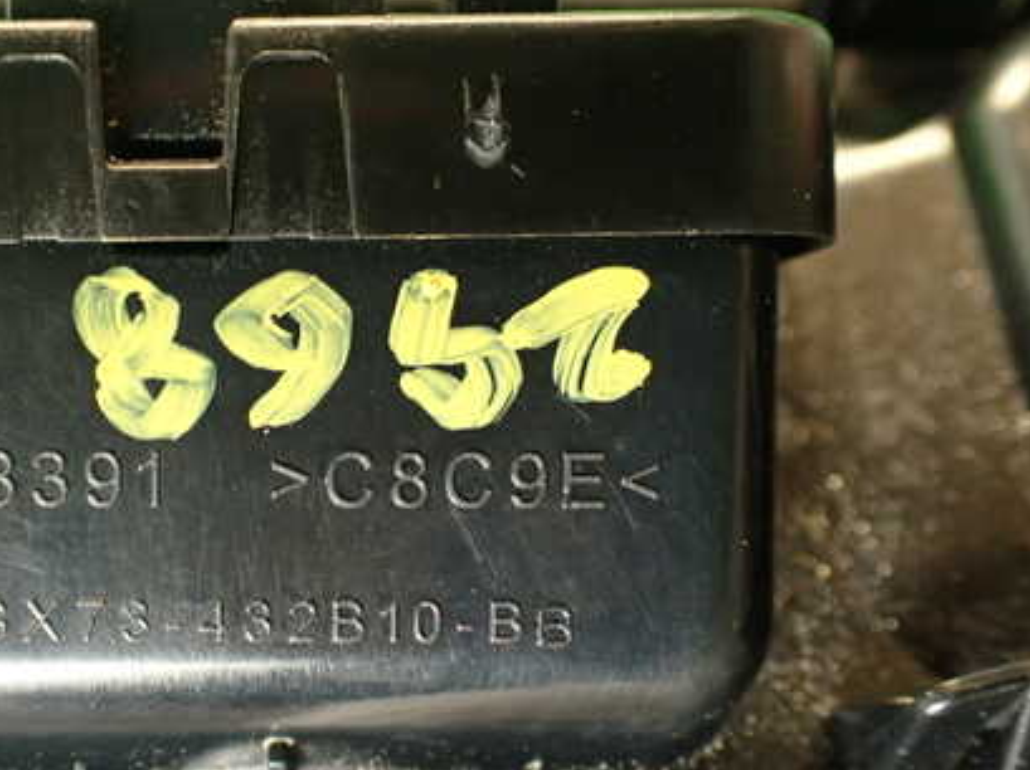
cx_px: 340
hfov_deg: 40.0
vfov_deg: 30.7
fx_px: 1397
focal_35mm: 47
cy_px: 493
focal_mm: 5.79
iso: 400
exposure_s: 1/30
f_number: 2.4
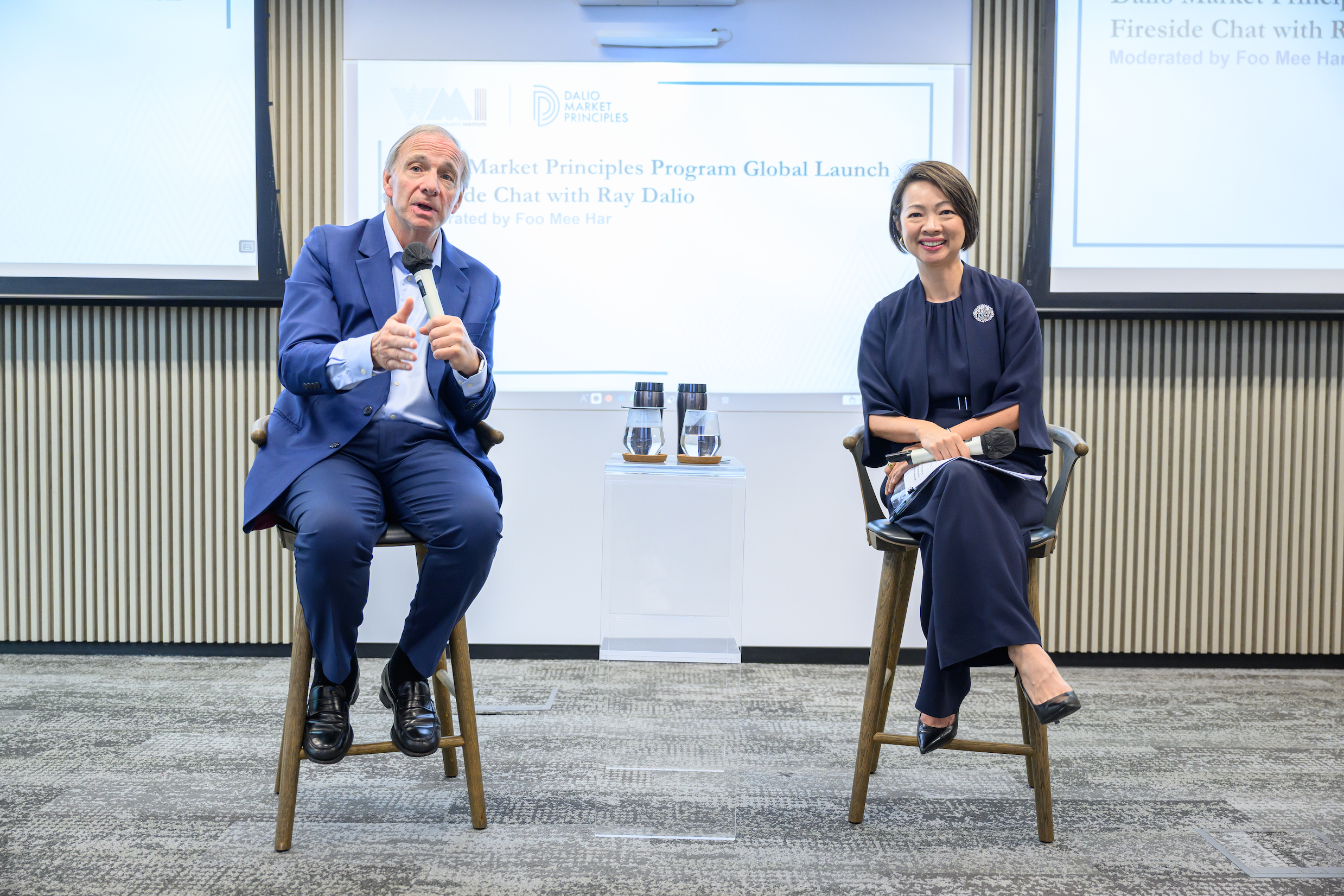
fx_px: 1213
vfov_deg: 40.5
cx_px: 672
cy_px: 448
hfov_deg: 58.0
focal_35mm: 32
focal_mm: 32.5
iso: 1250
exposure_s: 1/250
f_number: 2.8
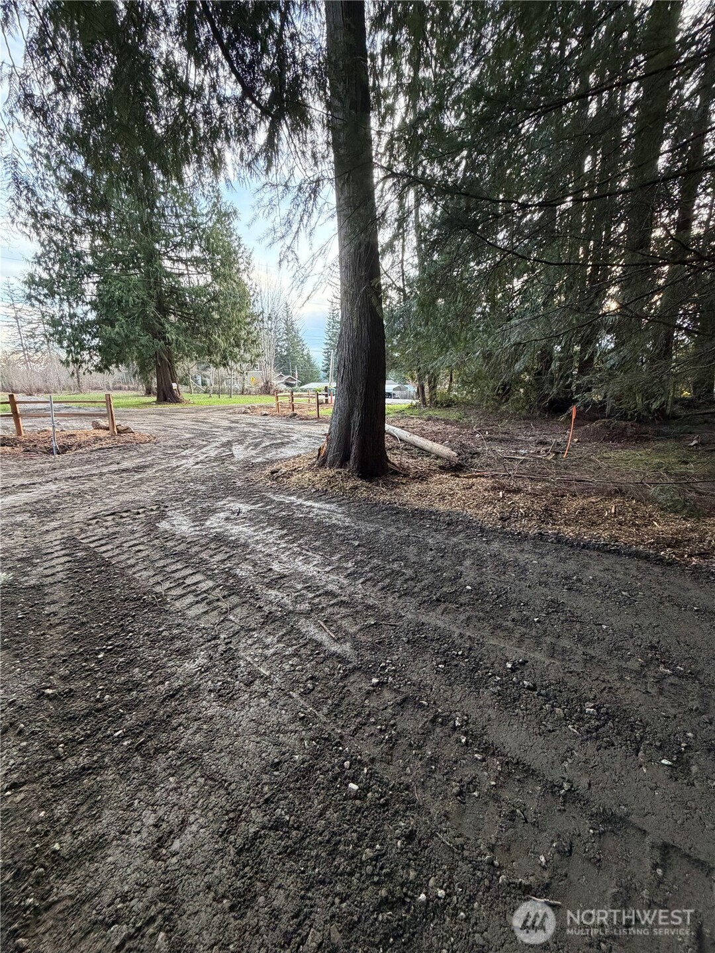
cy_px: 476
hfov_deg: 85.7
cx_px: 358
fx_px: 386
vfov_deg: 102.1
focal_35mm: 14
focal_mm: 2.22
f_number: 2.2
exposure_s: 1/98
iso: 320
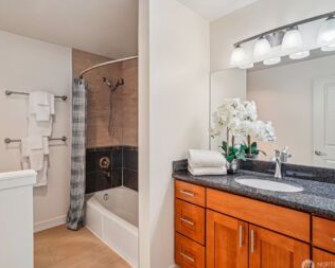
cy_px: 134
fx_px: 188
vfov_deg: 70.9
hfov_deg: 83.0
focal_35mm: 19
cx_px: 151
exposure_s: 1/50
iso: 1600
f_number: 8
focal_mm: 16
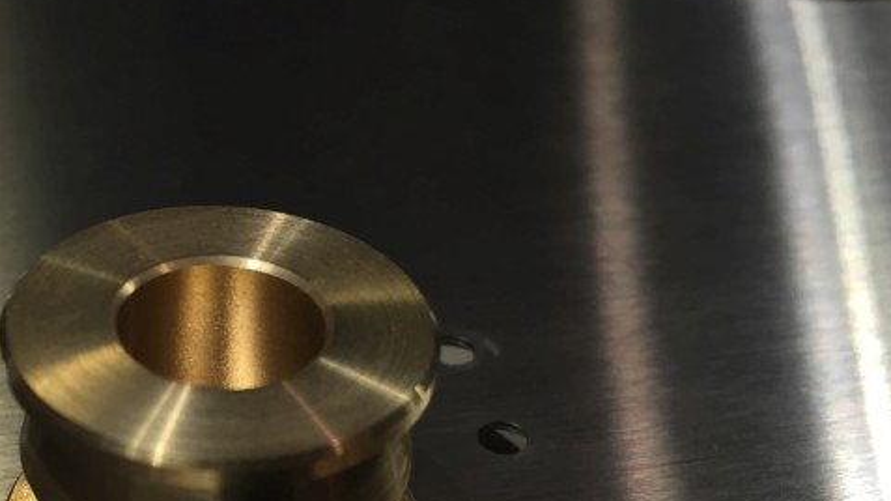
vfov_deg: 21.6
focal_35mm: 53
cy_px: 535
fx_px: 1252
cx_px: 267
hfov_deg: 38.5
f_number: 2.2
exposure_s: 1/33
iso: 32
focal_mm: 4.15
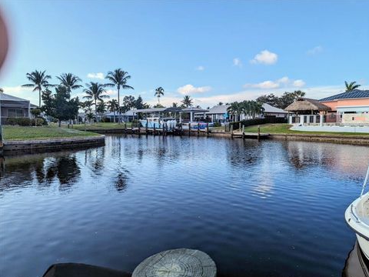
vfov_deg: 54.9
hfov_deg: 69.4
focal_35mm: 25
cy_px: 143
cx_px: 191
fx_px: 266
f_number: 1.85
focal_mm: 6.81
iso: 45
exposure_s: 1/1572
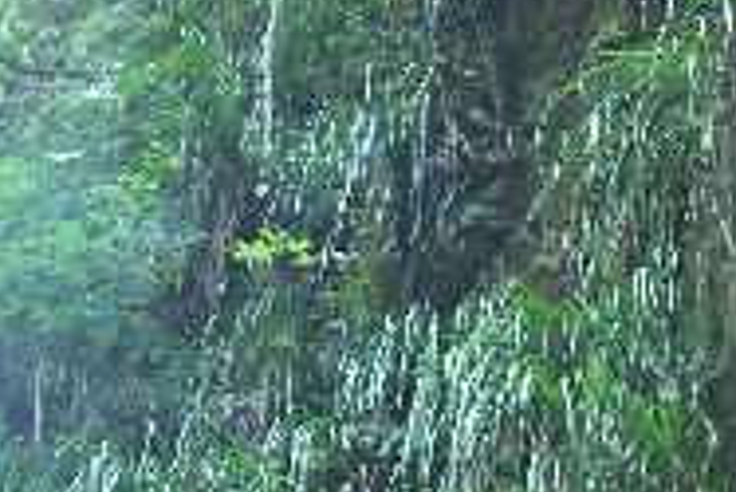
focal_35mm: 83
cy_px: 441
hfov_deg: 24.0
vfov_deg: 16.3
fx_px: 1698
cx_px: 600
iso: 200
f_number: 2.8
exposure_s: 1/10
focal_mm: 7.21
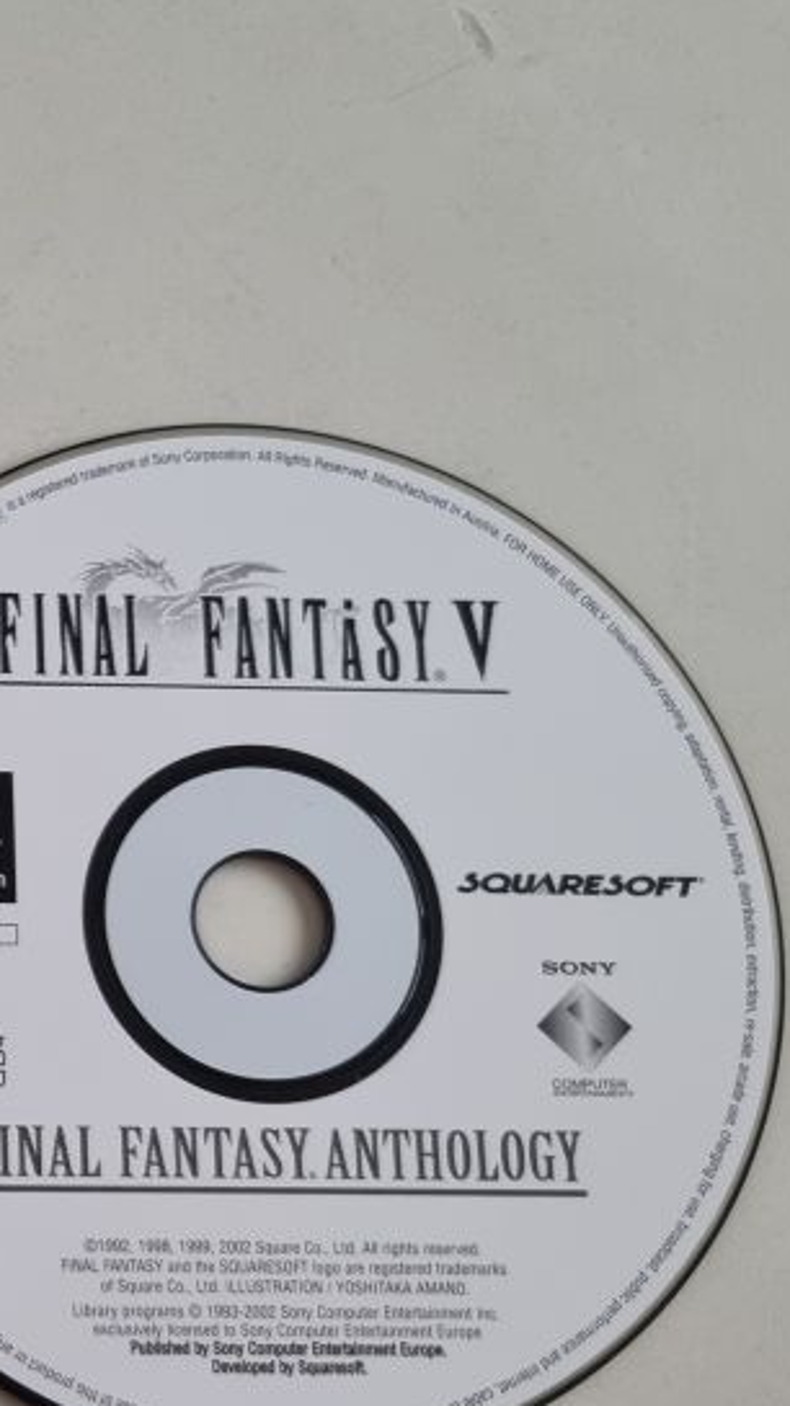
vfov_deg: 39.5
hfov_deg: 20.0
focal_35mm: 52
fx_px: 1939
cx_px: -385
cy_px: 916
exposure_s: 1/50
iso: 200
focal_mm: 5.4
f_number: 1.8
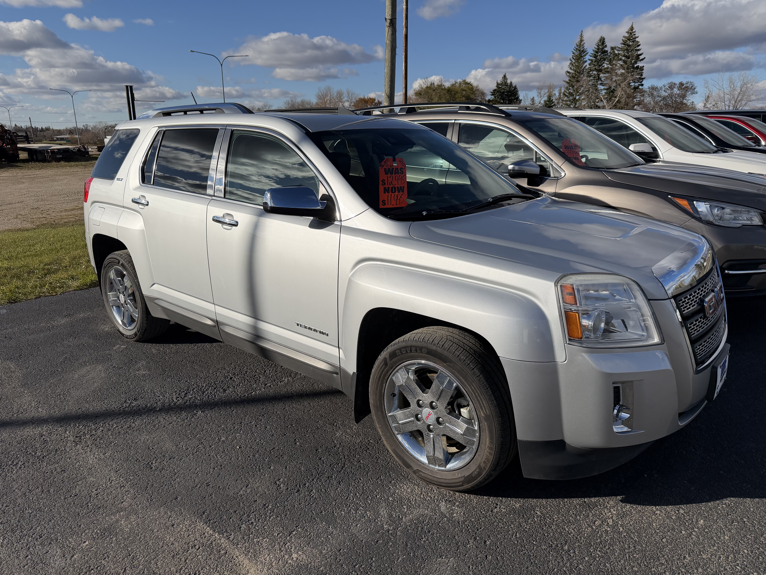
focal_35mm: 24
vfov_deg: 56.8
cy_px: 288
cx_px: 383
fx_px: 531
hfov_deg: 71.6
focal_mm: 6.76
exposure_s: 1/11905
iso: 125
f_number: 1.78
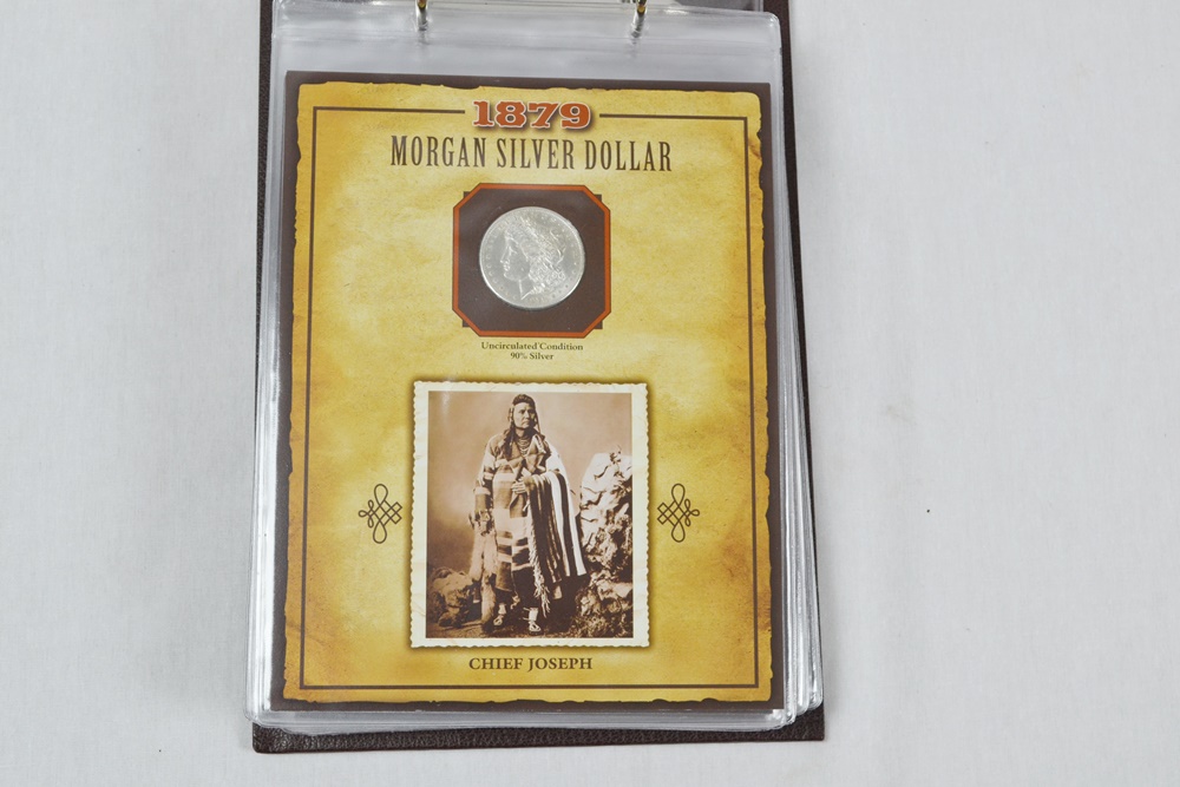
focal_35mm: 52
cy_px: 394
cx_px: 590
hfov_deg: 37.8
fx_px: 1721
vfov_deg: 25.8
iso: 400
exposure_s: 1/60
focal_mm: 35
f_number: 7.1
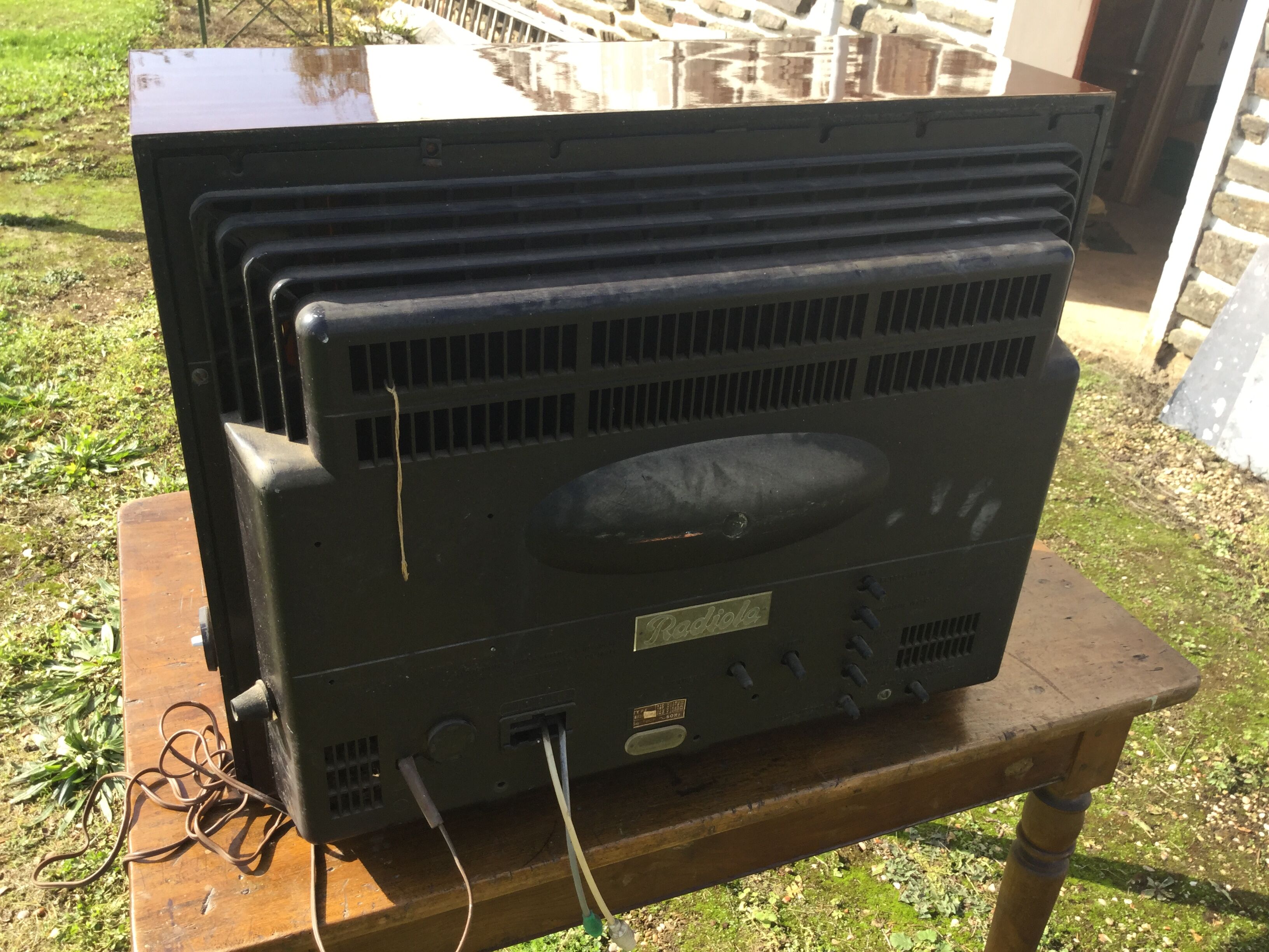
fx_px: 1136
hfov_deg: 58.4
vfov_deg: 45.4
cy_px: 476
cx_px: 634
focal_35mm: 31
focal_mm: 3.3
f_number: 2.4
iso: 25
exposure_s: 1/293
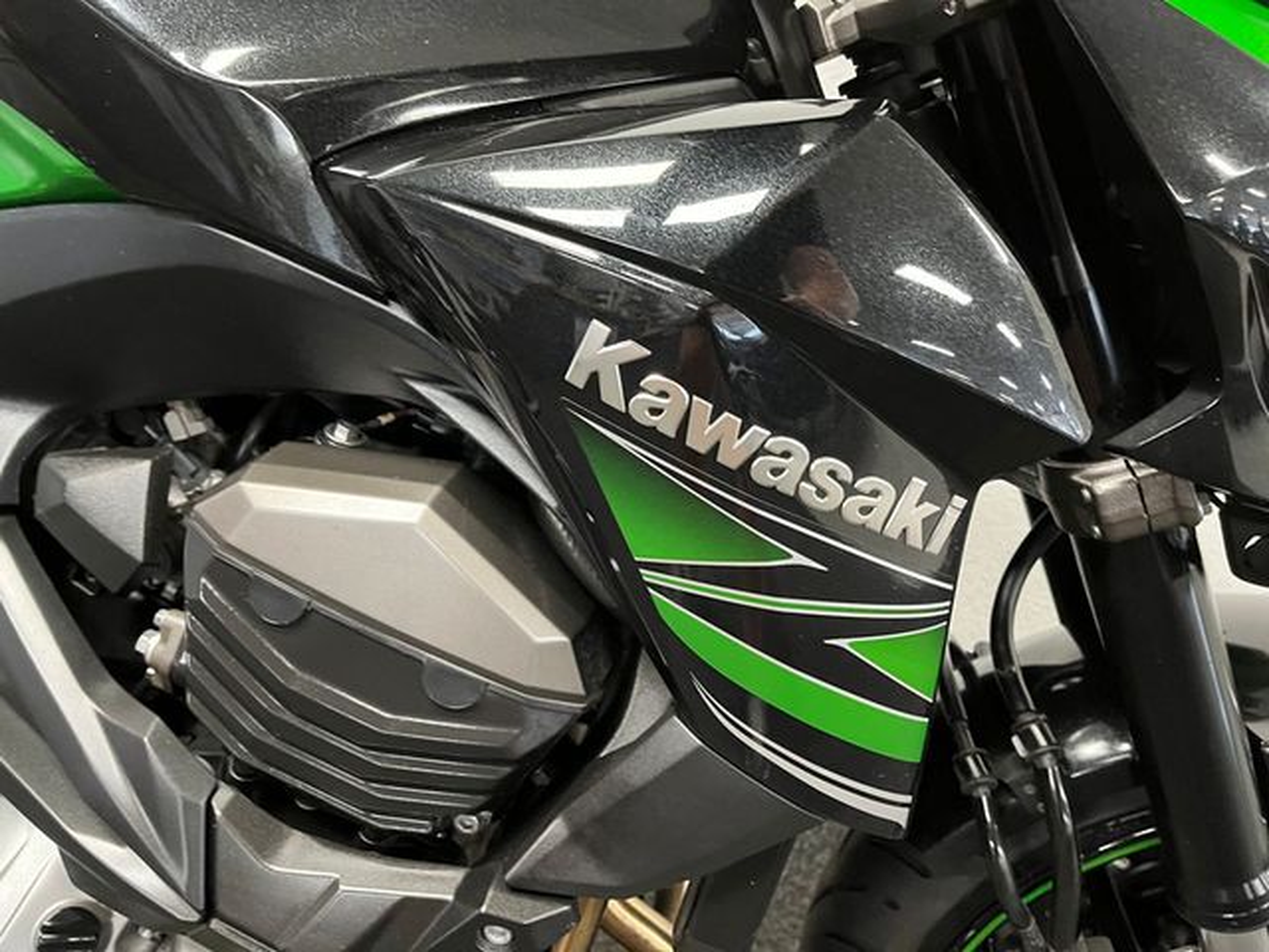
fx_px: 953
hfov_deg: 67.3
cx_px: 634
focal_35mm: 26
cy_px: 476
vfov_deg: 53.1
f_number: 1.6
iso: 400
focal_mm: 5.1
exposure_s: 1/33
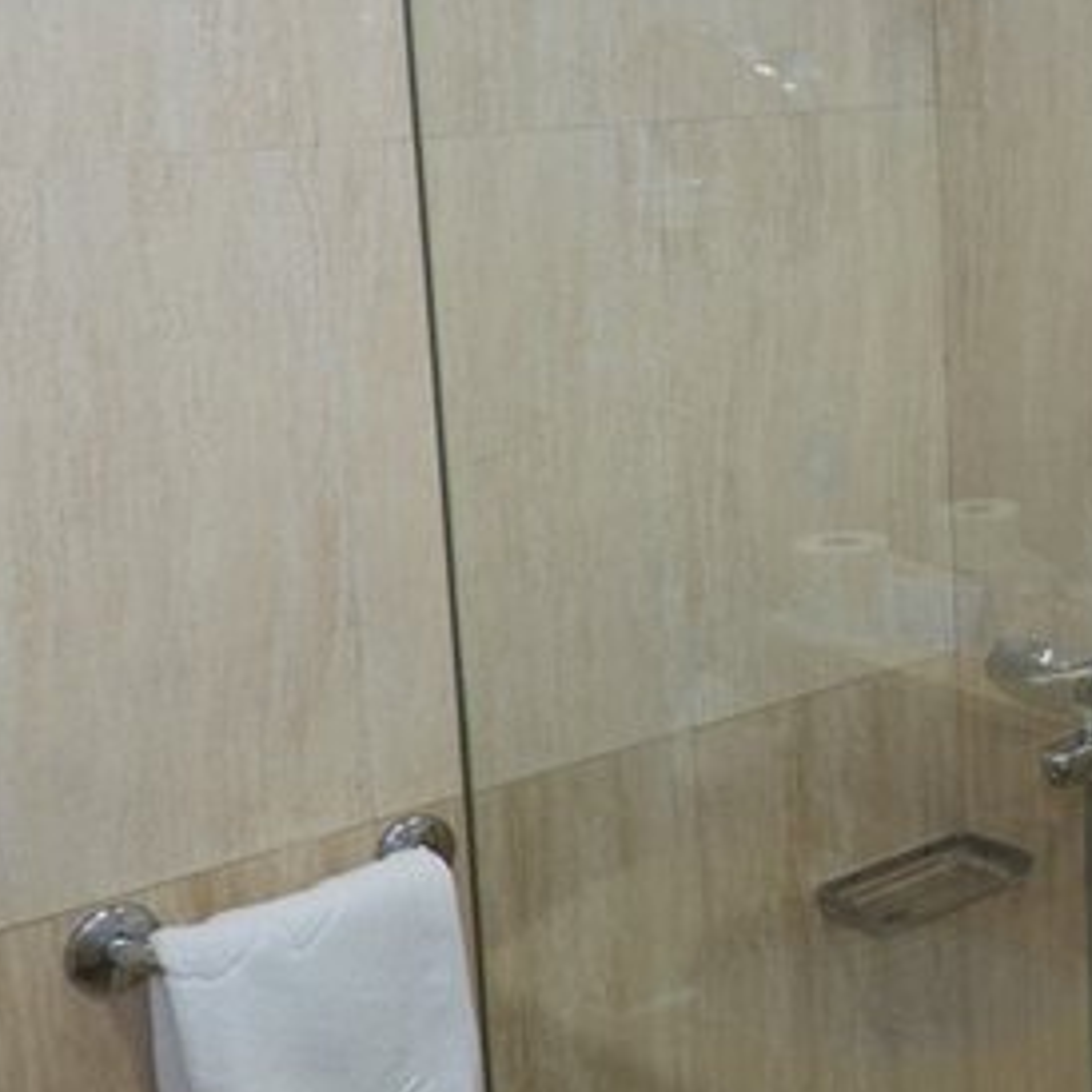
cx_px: 1403
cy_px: 351
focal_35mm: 63
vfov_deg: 27.0
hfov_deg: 24.0
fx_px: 2257
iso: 250
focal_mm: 17
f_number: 4
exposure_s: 1/60
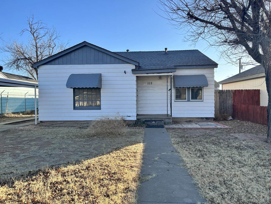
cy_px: 102
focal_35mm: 26
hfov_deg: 67.3
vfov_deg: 53.1
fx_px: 204
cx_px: 136
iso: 50
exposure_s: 1/1698
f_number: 1.5
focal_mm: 5.7
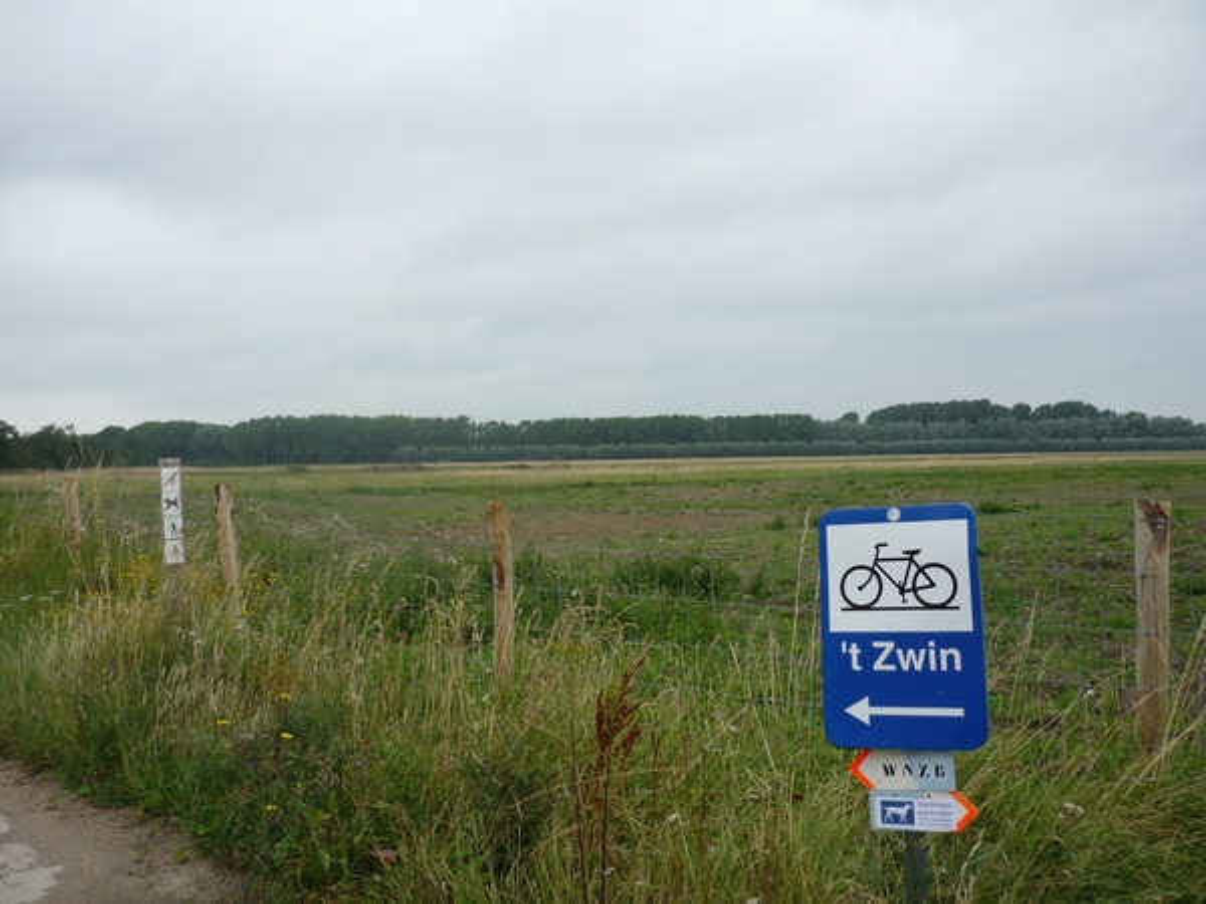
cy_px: 452
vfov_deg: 42.9
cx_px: 603
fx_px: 1150
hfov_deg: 55.4
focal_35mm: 33
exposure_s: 1/500
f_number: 2.8
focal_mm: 5.5
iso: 100
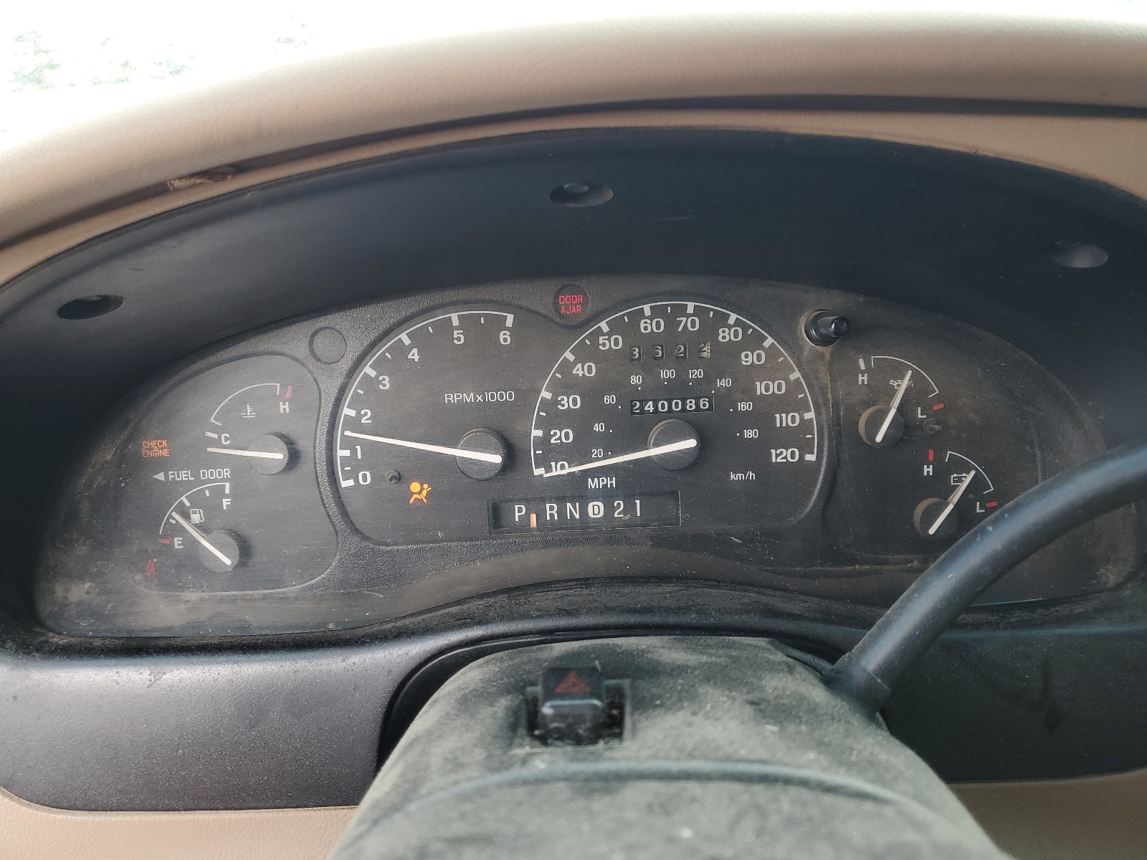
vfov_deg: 53.1
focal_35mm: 26
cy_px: 430
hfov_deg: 67.3
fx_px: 862
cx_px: 574
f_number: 1.5
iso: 50
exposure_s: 1/141
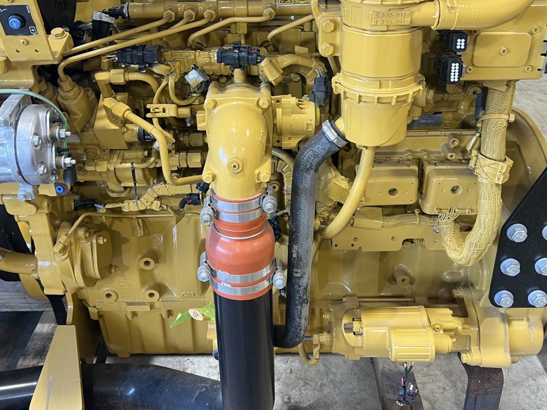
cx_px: 264
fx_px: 569
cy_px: 144
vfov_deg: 39.3
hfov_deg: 51.3
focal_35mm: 36
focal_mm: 5.7
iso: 160
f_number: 1.5
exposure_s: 1/60
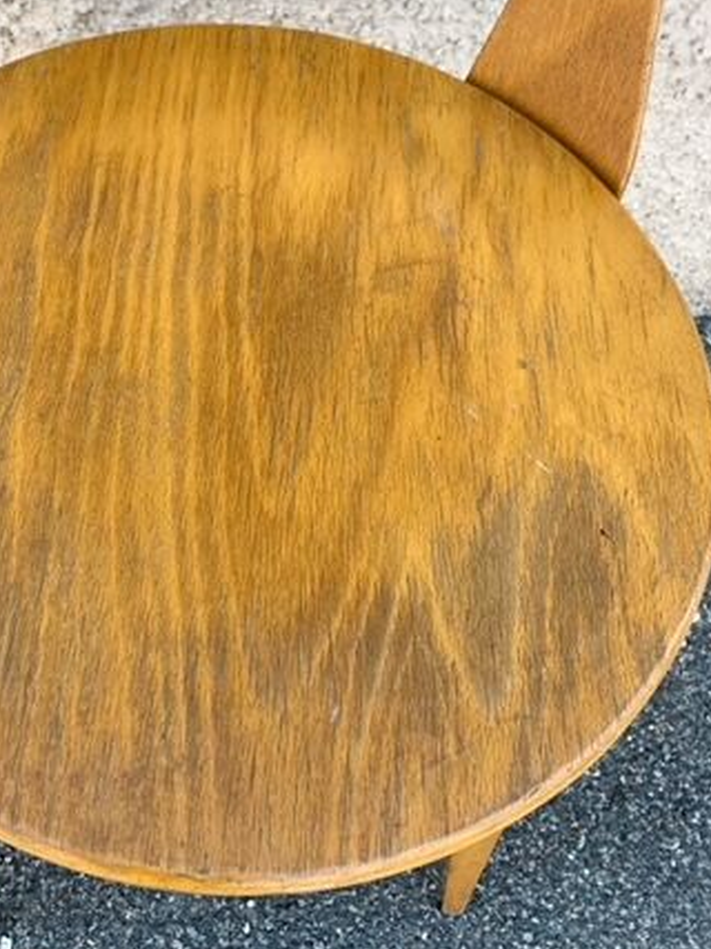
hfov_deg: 36.4
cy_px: 333
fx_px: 1069
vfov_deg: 47.3
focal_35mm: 39
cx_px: 227
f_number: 1.8
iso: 25
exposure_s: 1/126
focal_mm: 4.25
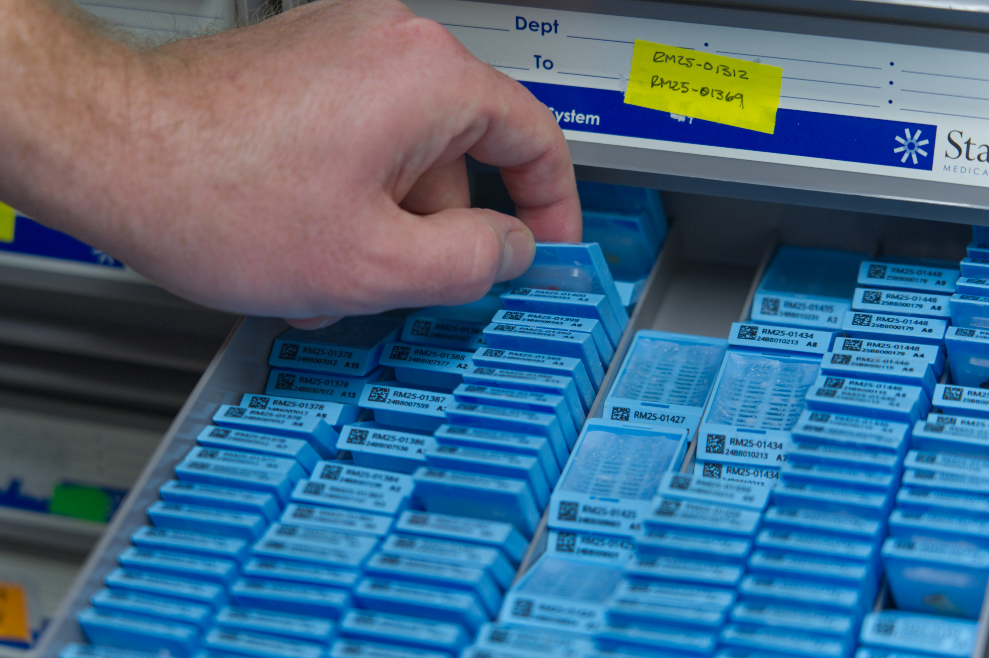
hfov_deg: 19.5
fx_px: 2883
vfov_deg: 13.0
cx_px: 494
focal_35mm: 105
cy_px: 329
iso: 800
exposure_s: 1/80
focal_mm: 105
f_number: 4
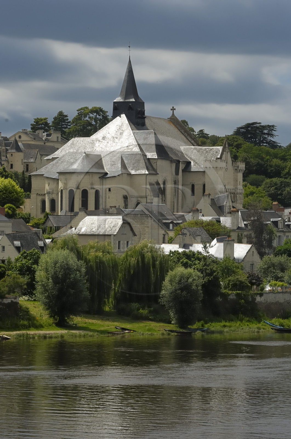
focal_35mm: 180
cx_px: 146
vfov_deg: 11.4
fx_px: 2189
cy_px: 220
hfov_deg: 7.6
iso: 100
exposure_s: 1/160
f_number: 10
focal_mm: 120
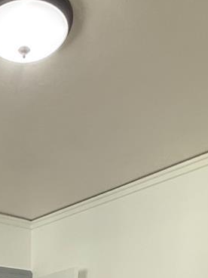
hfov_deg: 24.6
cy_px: 478
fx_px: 457
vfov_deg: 22.6
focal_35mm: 57
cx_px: 4
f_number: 2.2
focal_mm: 2.22
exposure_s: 1/120
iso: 100
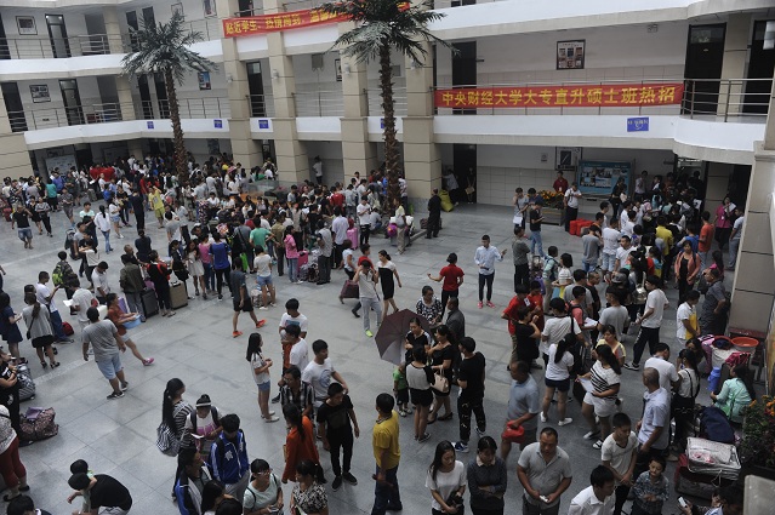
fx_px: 516
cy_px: 258
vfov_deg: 53.1
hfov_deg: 73.8
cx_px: 388
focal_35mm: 24
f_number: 3.5
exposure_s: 1/40
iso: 320
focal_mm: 24
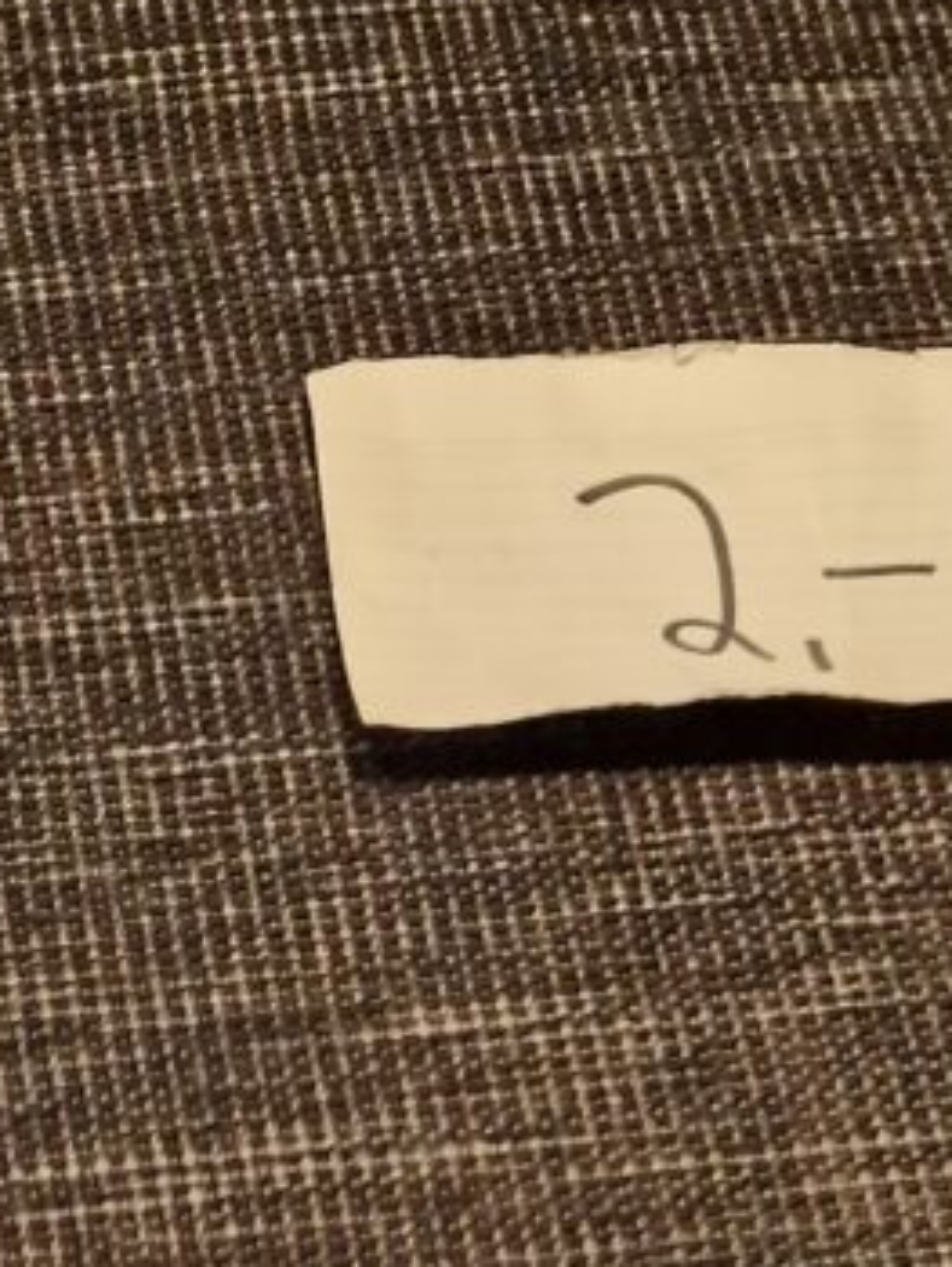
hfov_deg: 15.8
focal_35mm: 92
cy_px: 2248
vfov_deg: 17.5
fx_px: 3369
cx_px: 0
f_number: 1.8
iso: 400
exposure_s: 1/100
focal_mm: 5.4
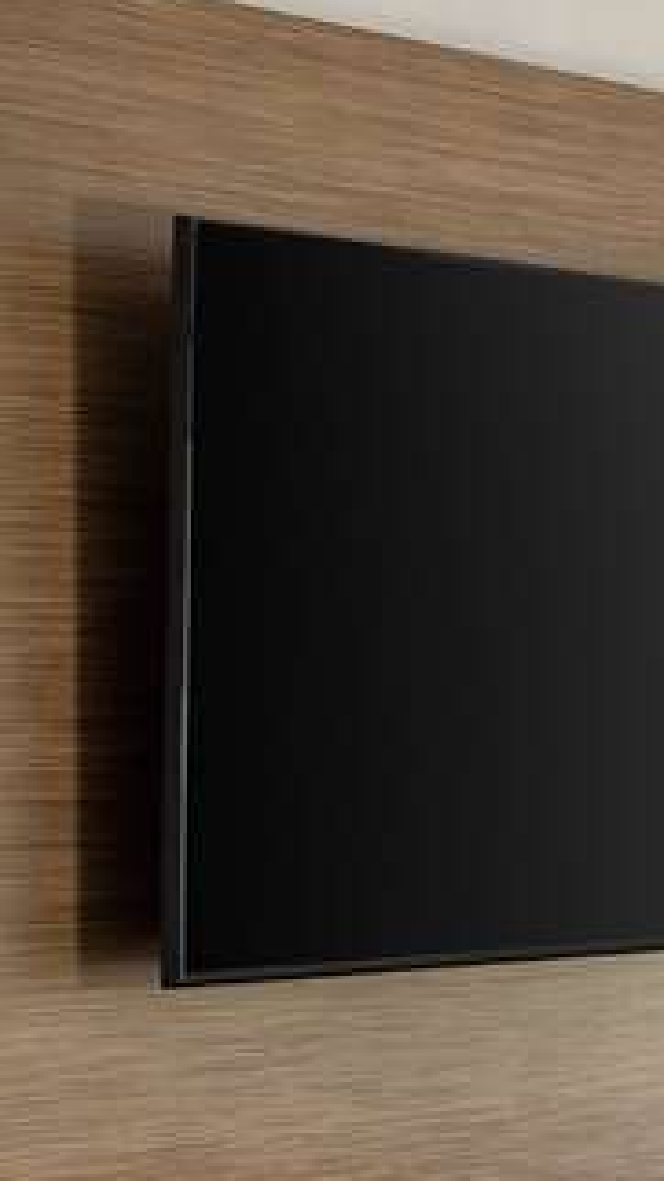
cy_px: 1579
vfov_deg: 17.1
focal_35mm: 117
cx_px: 2133
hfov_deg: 8.4
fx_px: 3664
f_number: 11
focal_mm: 24
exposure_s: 1/8
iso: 400
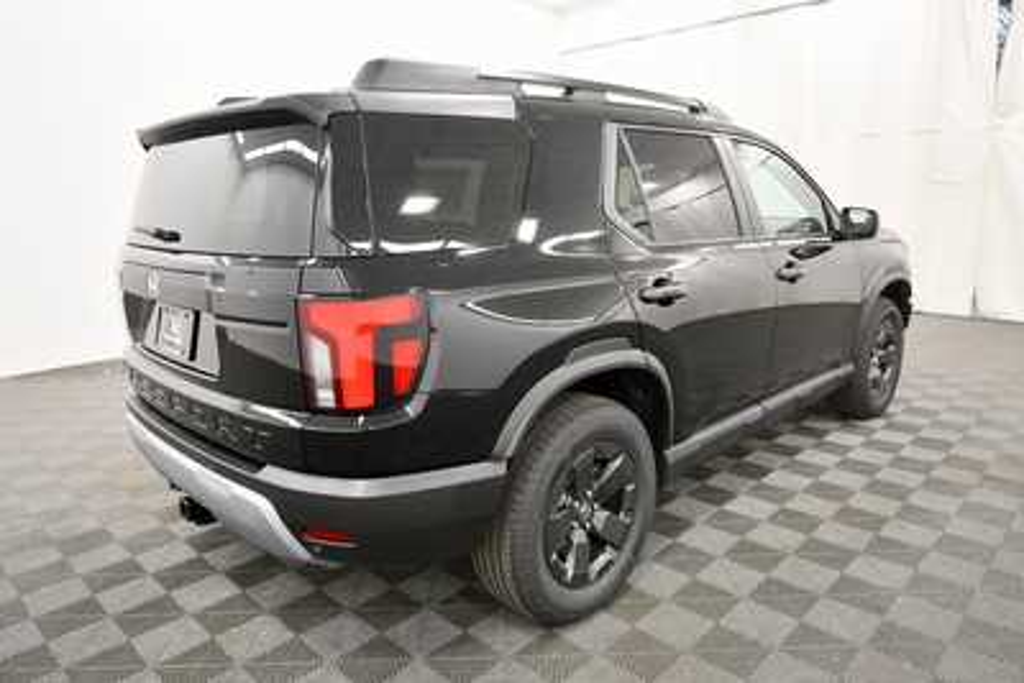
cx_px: 512
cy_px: 342
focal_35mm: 24
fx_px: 683
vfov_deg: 53.2
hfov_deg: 73.7
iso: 2000
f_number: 5.3
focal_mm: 16
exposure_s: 1/125
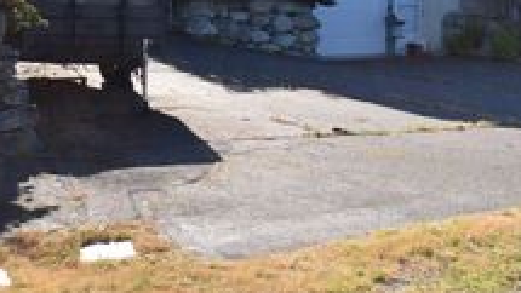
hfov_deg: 27.0
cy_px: -24
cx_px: 545
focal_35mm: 73
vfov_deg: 16.1
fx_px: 1009
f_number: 6.3
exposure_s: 1/160
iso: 100
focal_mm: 20
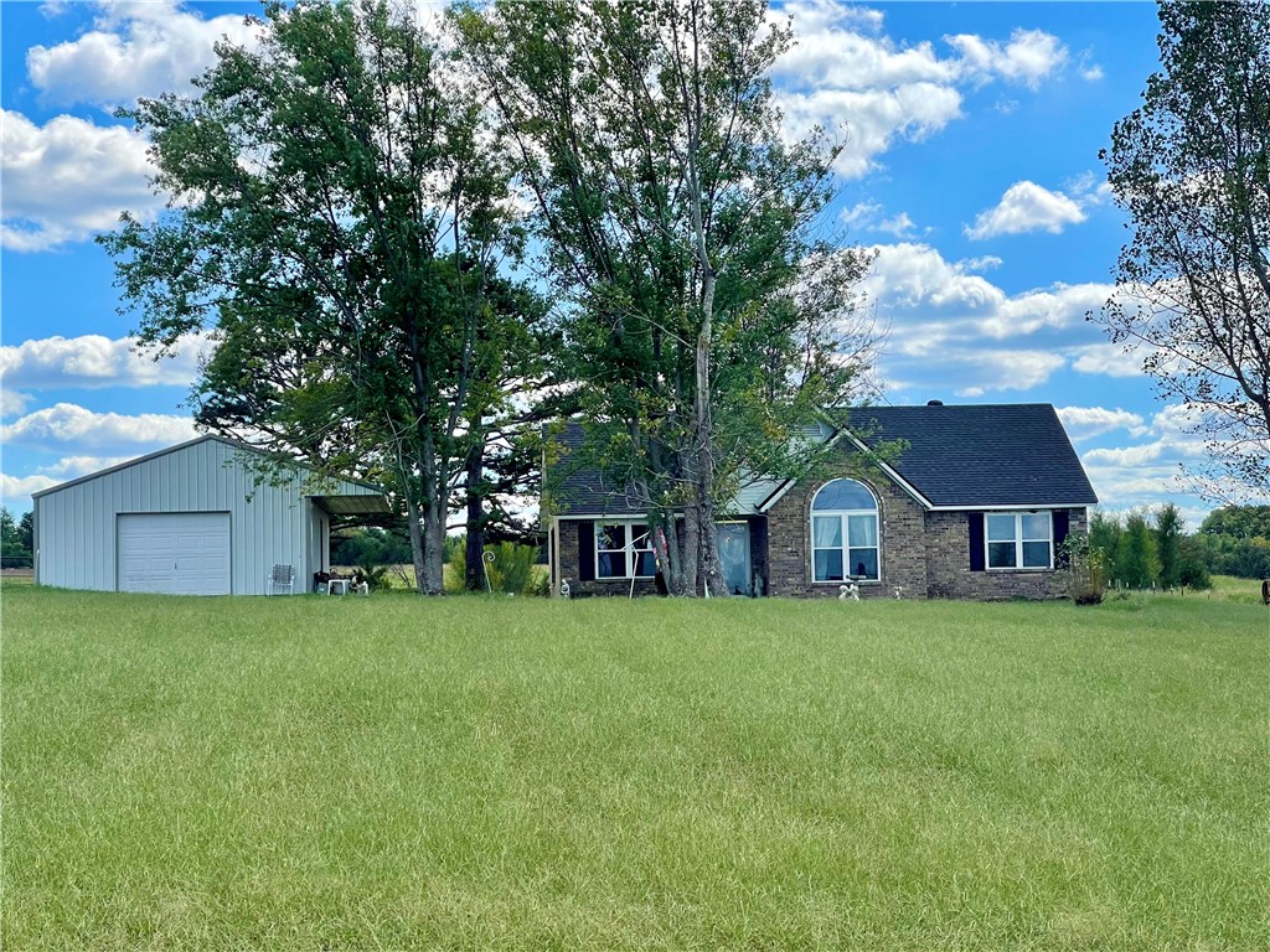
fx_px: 2348
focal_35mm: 64
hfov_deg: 30.3
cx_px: 635
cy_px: 476
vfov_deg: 22.9
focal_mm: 7.5
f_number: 2.2
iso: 20
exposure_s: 1/1309
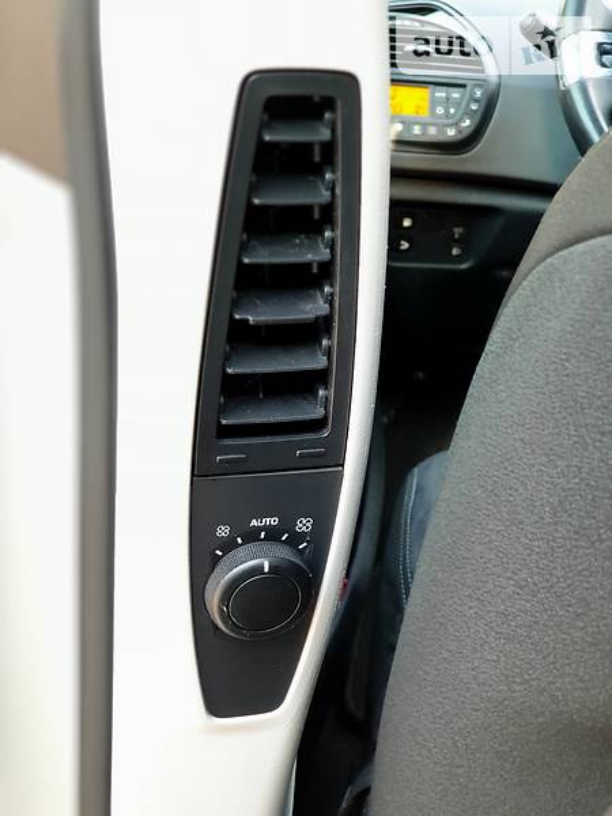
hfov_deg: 28.0
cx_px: 306
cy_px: 408
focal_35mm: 52
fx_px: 1226
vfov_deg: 36.8
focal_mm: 6
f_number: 2.4
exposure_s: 1/33
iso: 160
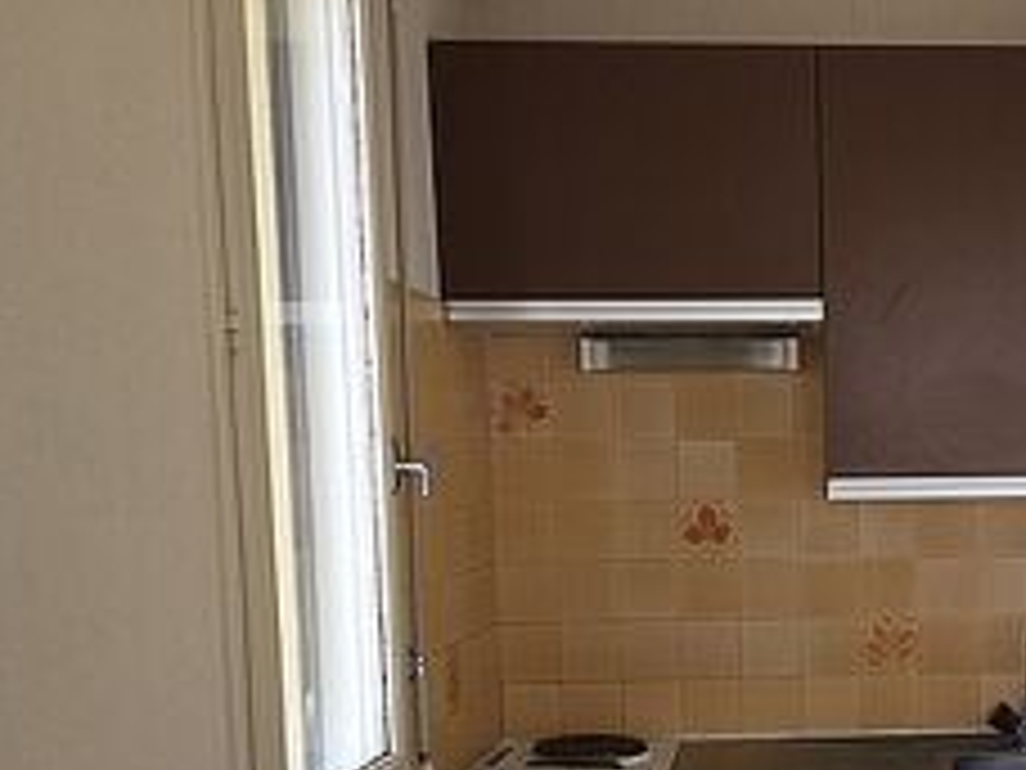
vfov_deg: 23.6
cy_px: 626
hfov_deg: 30.1
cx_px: 958
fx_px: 1808
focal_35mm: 61
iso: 32
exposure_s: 1/50
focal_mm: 4.15
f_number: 2.2
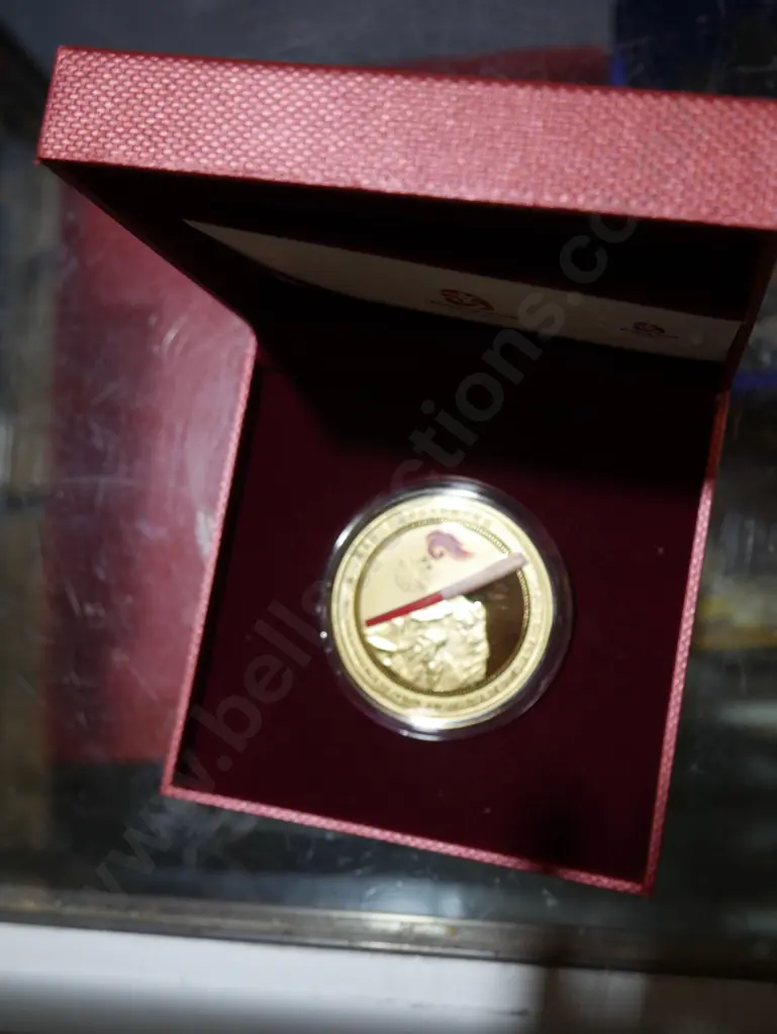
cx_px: 388
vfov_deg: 44.8
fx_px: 1256
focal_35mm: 42
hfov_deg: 34.4
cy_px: 517
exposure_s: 1/80
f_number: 4.6
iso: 200
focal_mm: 21
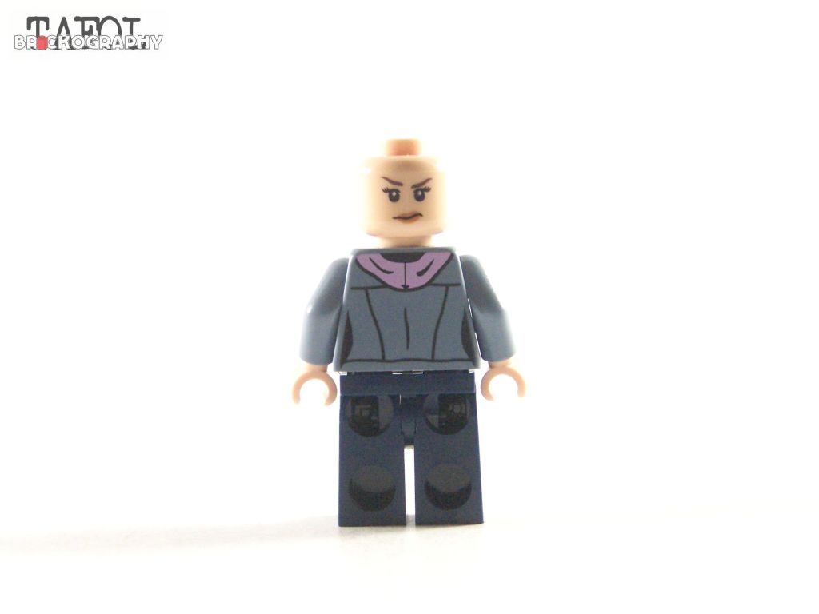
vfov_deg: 15.7
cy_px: 307
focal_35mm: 94
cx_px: 410
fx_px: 2224
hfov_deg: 20.9
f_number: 3.2
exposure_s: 1/60
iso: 400
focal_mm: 15.6
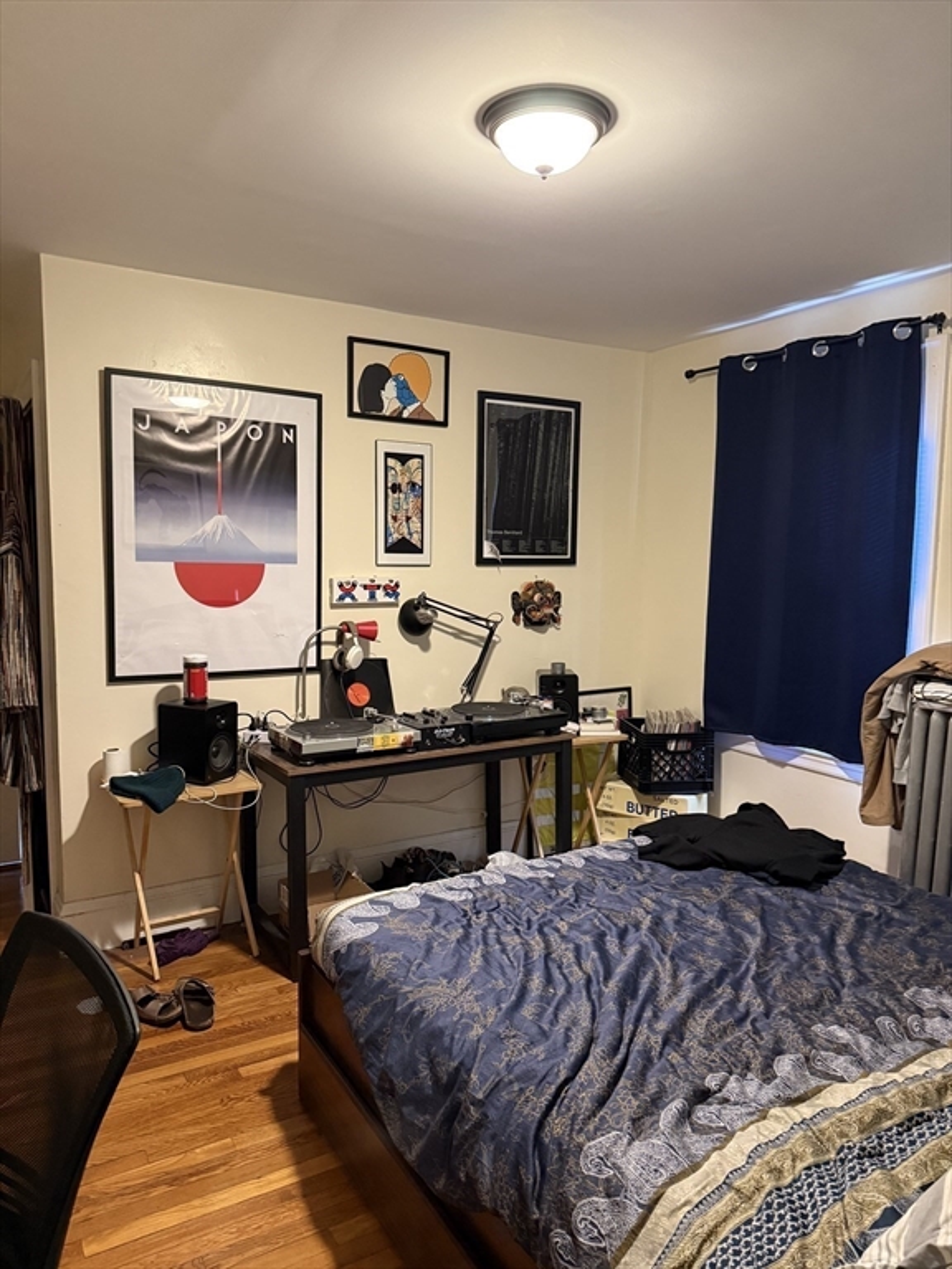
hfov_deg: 56.8
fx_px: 880
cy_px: 634
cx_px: 476
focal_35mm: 24
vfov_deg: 71.6
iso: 640
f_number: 1.78
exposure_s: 1/60
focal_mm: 6.76
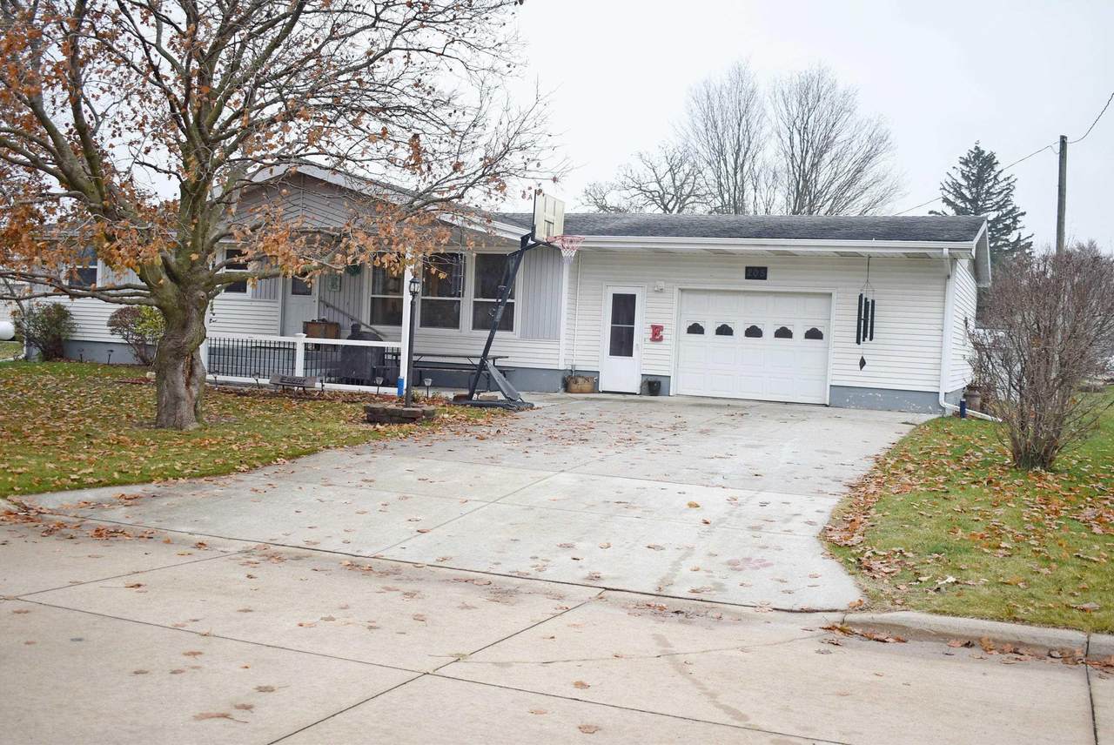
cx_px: 557
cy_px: 372
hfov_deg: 53.1
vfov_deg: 36.9
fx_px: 1115
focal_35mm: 36
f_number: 4
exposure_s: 1/40
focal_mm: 24
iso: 140
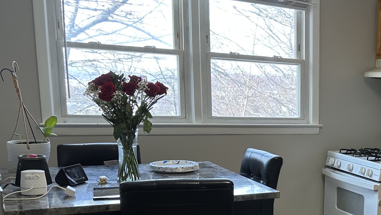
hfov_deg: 33.5
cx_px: 395
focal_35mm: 56
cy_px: 214
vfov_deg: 20.8
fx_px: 566
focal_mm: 6.86
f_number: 1.78
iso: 64
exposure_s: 1/120
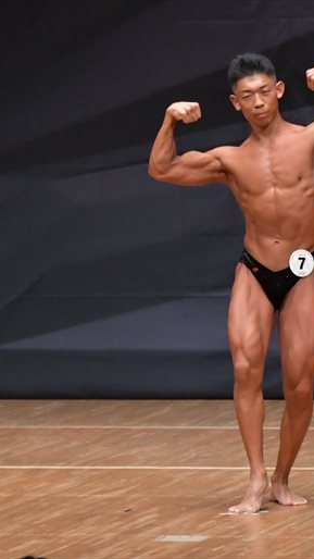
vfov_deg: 4.8
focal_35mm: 450
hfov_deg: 2.7
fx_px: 6663
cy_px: 280
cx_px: 211
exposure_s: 1/400
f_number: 5.6
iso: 6400
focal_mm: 190
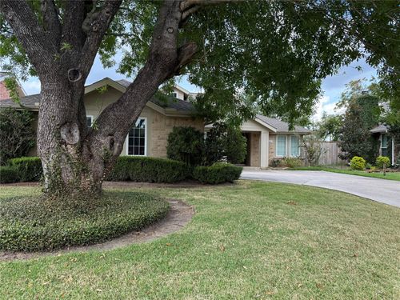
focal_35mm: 24
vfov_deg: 56.8
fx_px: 277
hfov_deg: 71.6
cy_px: 150
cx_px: 200
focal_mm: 6.76
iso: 100
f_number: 1.78
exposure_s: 1/501
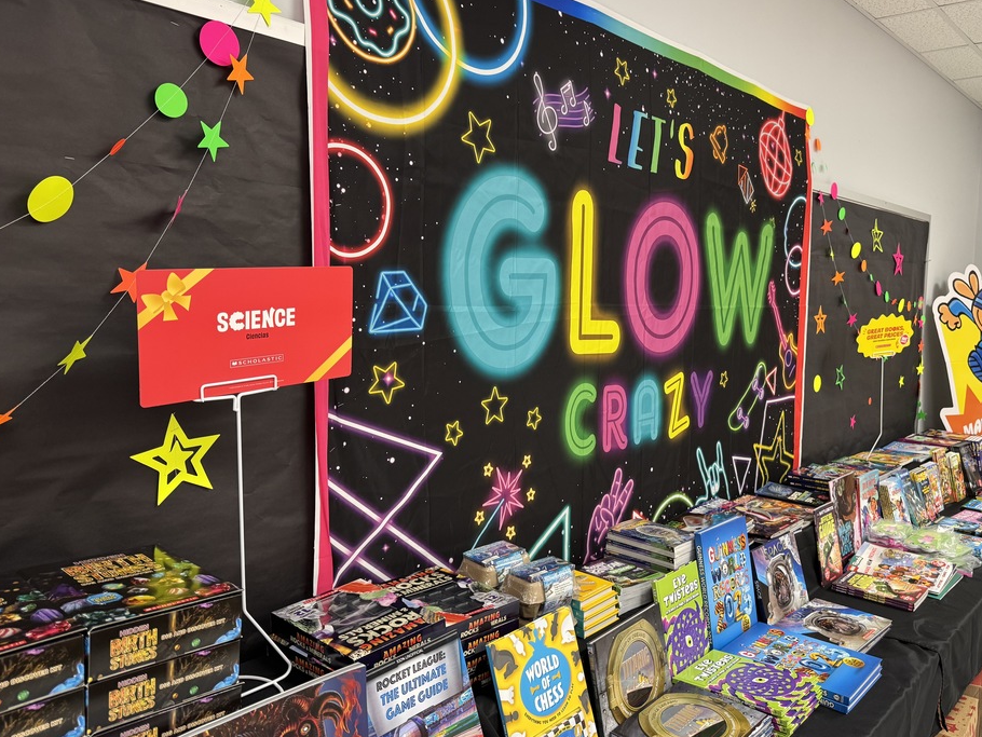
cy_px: 340
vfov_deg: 51.3
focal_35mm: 27
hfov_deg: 65.2
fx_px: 766
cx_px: 541
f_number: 1.78
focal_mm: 6.76
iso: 160
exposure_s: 1/60
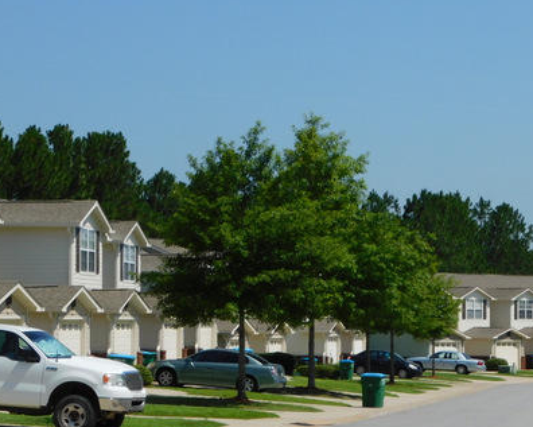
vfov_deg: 13.7
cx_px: 336
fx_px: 1767
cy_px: 307
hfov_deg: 17.1
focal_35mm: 112
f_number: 4.3
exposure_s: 1/1250
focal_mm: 12.6
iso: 125
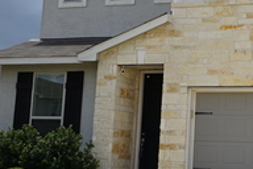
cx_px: 239
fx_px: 632
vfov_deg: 15.2
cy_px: 56
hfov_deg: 22.0
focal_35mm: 90
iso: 100
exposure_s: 1/160
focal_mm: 18
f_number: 11
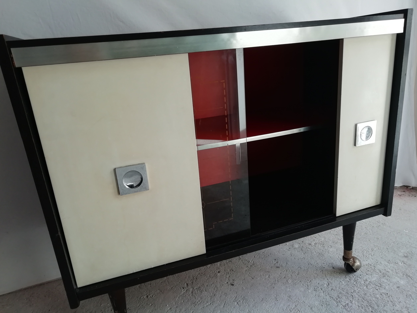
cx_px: 208
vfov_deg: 53.1
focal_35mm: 26
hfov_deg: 67.3
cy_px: 156
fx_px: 313
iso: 50
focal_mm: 3.46
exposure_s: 1/100
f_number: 2.2
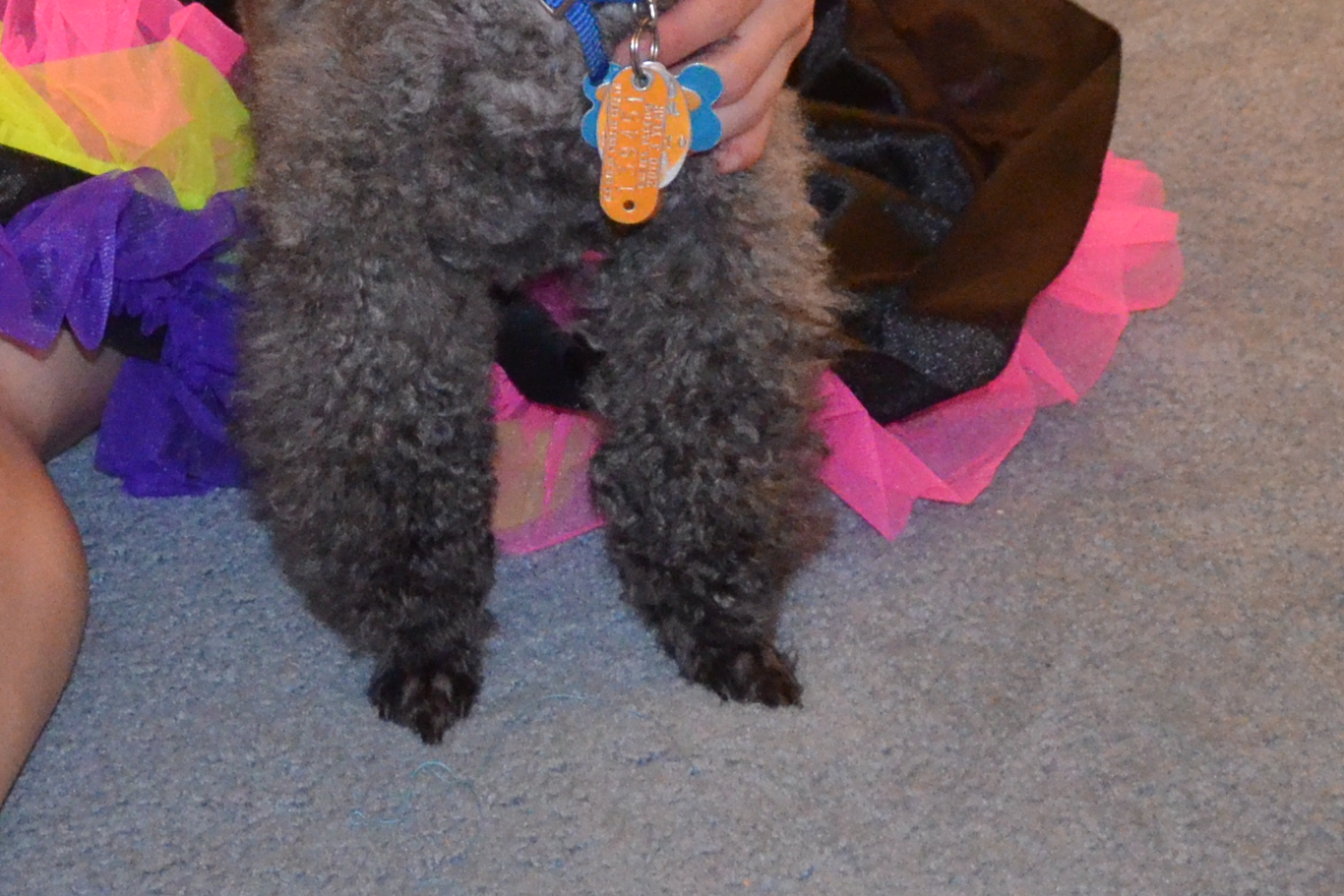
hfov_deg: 18.7
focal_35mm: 108
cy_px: -572
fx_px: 4032
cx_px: 176
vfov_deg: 11.9
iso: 3200
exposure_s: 1/60
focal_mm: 20
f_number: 3.8
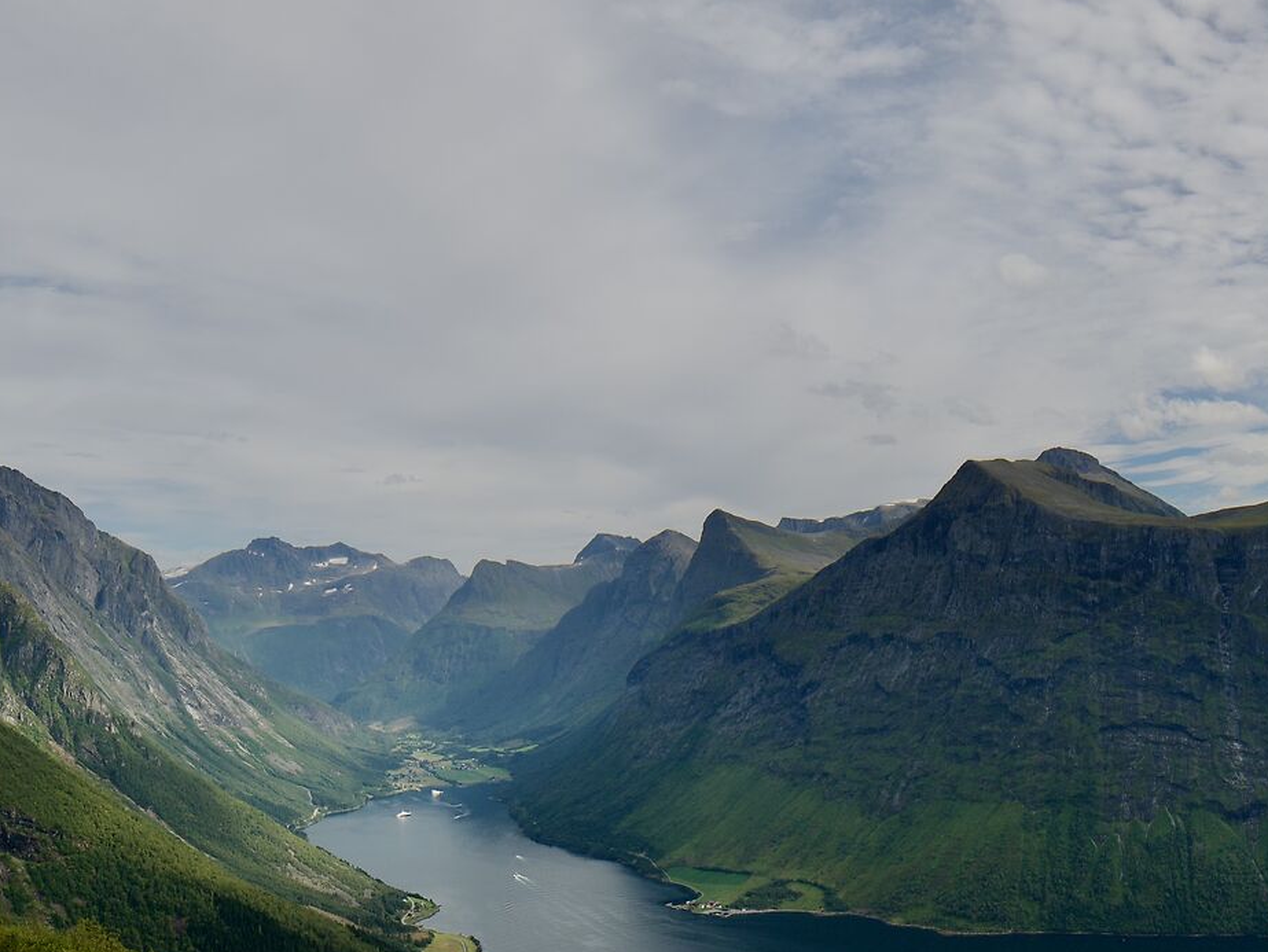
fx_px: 1283
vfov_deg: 40.6
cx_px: 780
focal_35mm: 35
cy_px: 551
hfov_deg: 52.1
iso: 100
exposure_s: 1/400
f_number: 11
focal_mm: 14
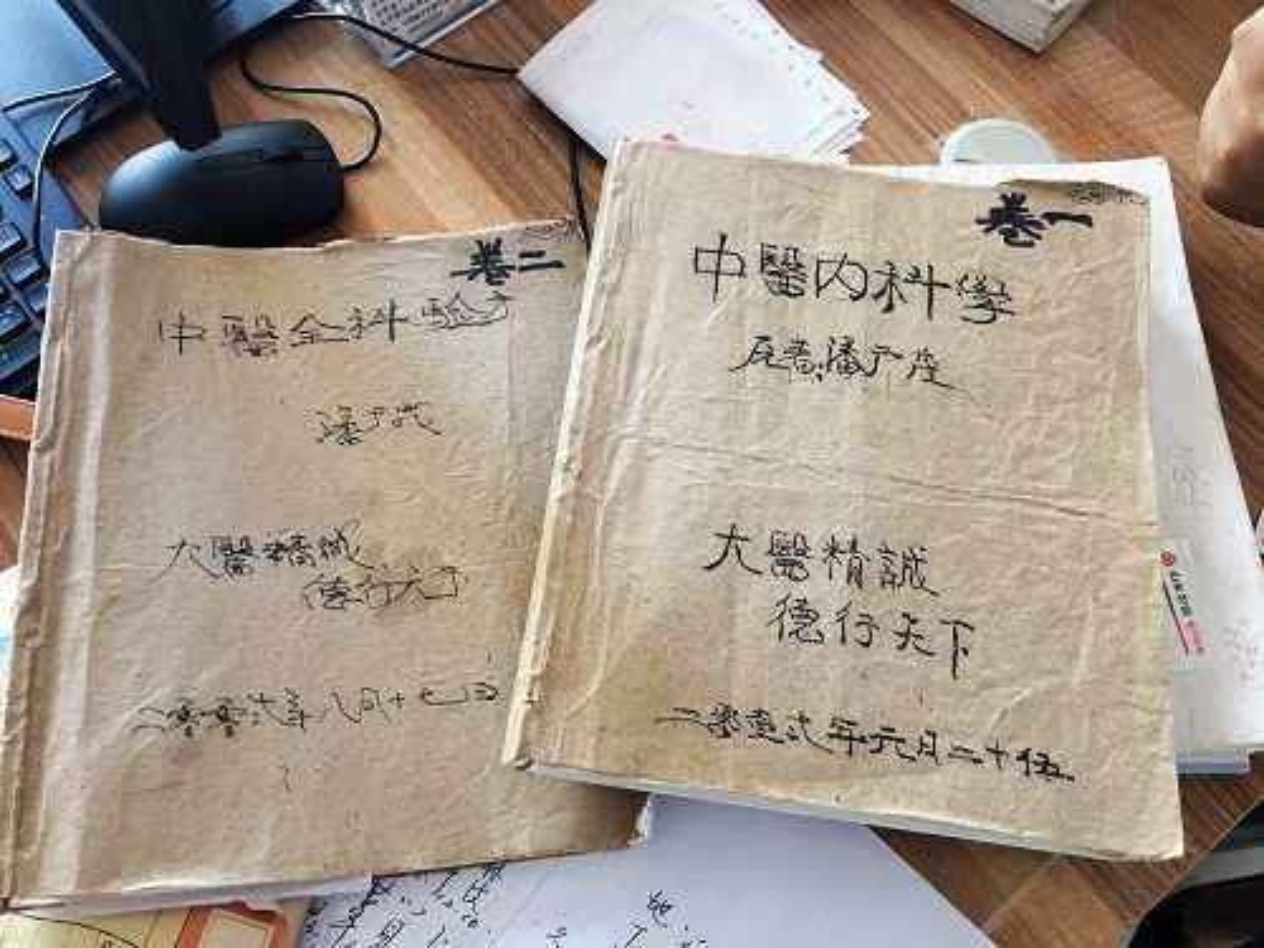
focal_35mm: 29
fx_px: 1059
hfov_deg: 61.7
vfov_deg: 48.2
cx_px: 632
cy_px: 474
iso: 125
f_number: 2.2
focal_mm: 4.15
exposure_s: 1/33
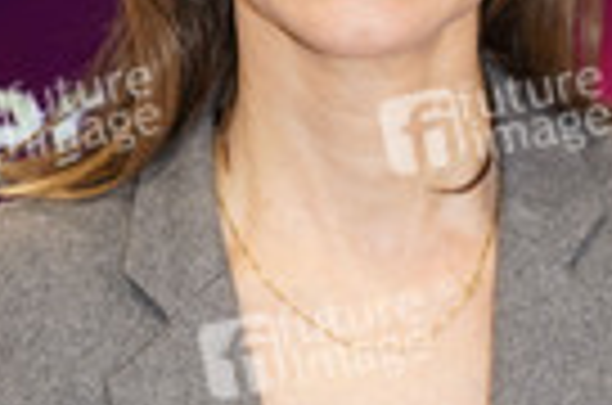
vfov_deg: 11.0
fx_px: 2086
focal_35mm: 123
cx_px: 376
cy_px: 9
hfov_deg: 16.7
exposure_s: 1/160
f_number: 5.6
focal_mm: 37
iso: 2000
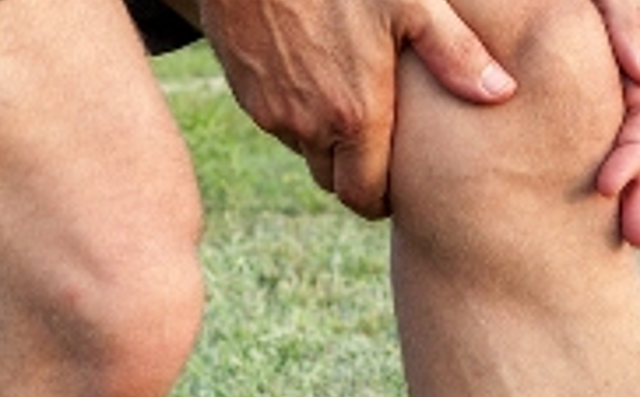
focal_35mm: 125
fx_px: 2180
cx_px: 392
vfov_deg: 10.4
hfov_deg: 16.7
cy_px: 132
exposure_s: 1/100
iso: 200
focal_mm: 35
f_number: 7.1
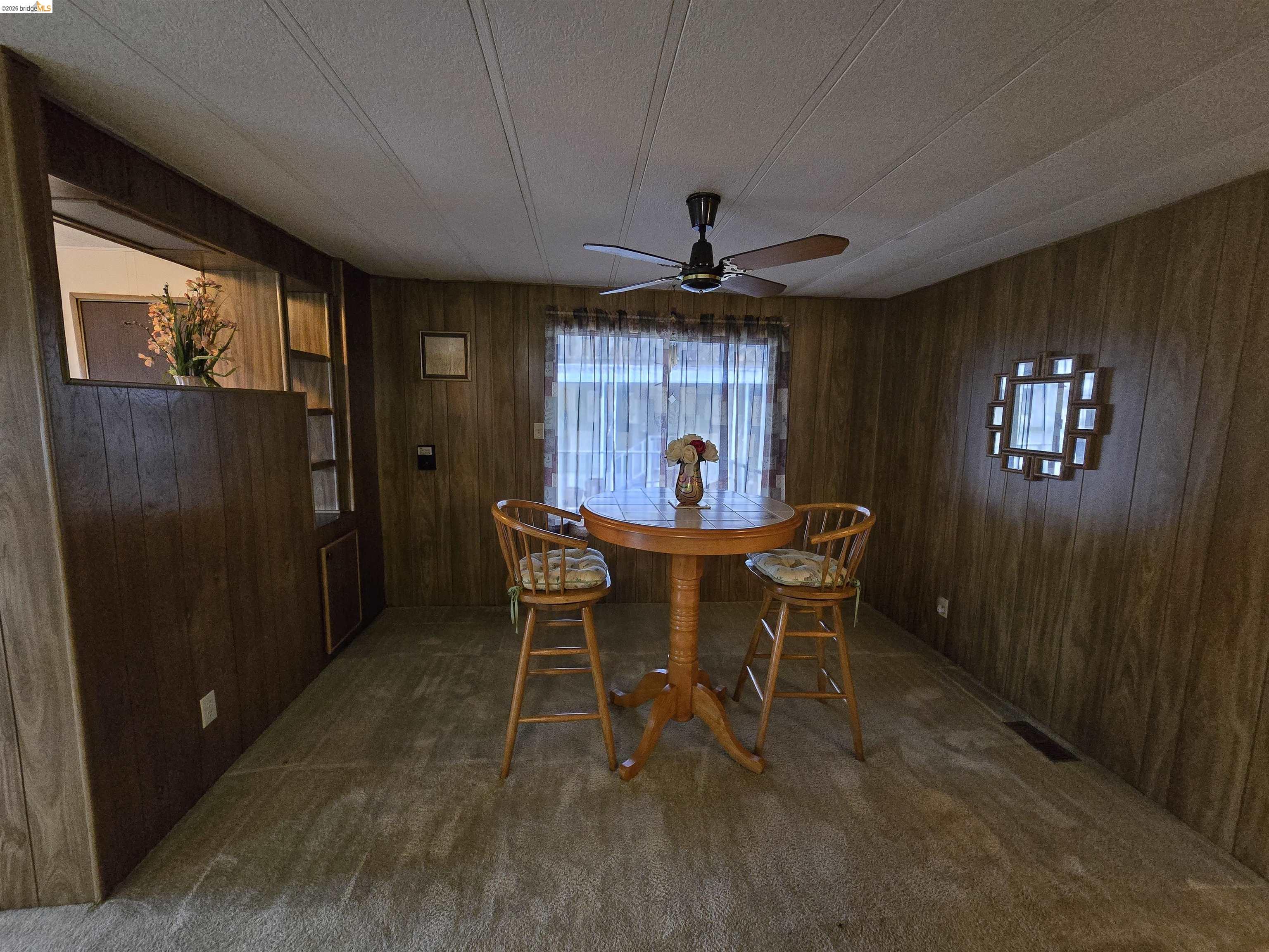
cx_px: 634
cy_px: 476
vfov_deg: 89.9
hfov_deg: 106.2
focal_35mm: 13
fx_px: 477
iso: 1250
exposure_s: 1/60
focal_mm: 2.2
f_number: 2.2
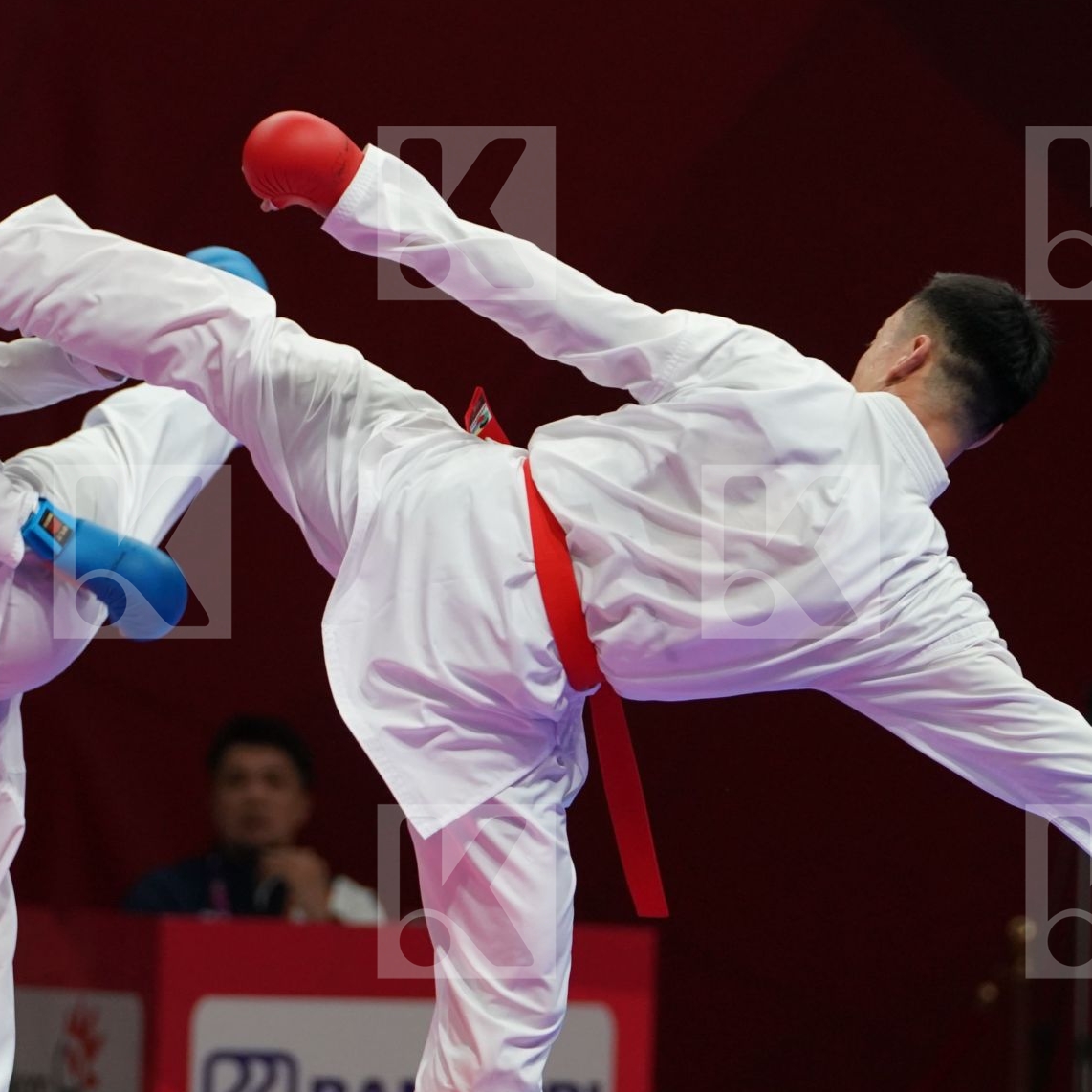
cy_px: 552
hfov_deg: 4.2
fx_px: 15061
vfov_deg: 4.2
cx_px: 467
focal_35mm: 422
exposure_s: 1/1000
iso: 2000
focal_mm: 210
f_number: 4
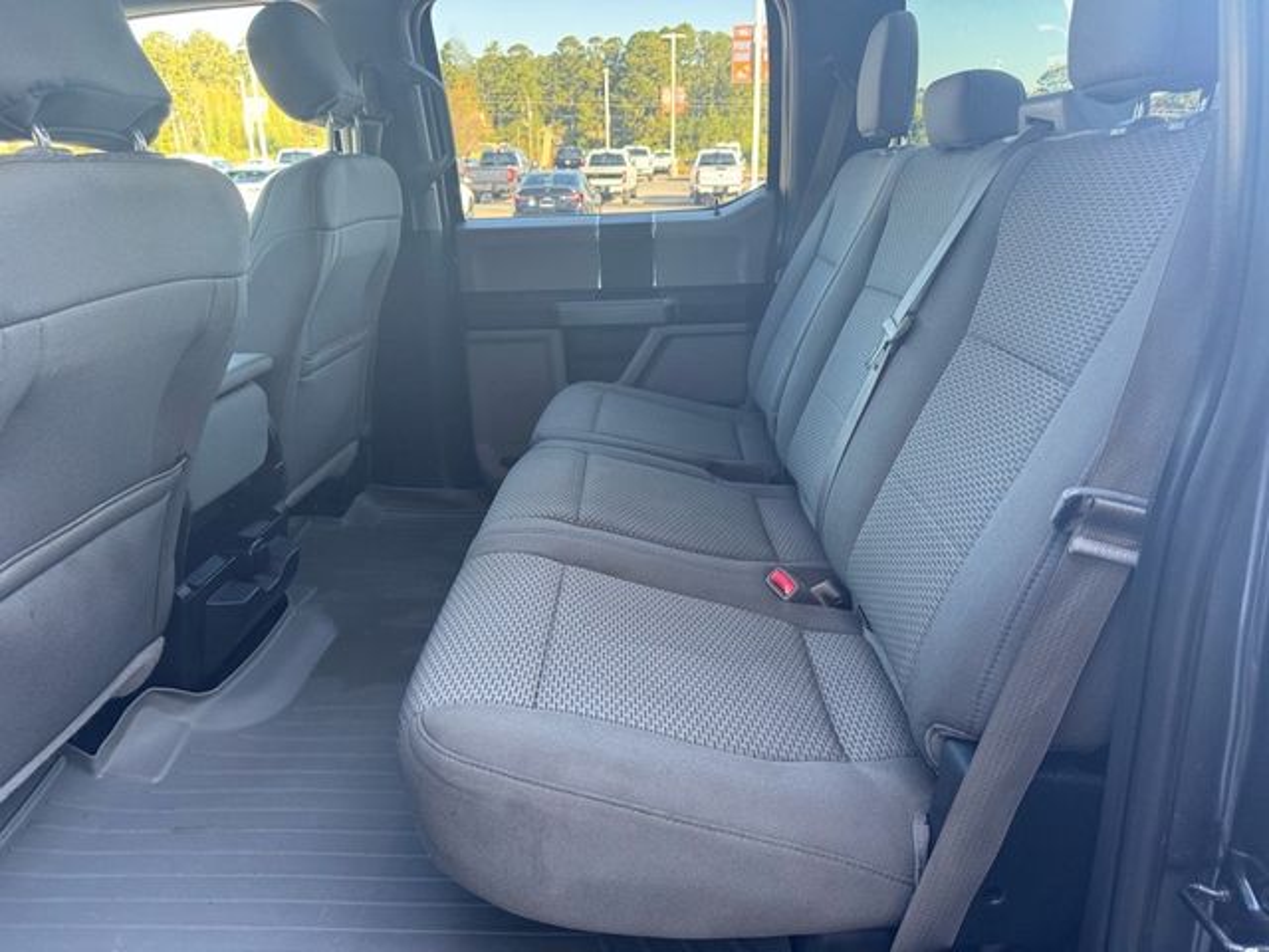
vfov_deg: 56.8
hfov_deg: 71.6
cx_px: 634
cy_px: 476
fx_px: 880
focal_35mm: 24
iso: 200
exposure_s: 1/121
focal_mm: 6.76
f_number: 1.78
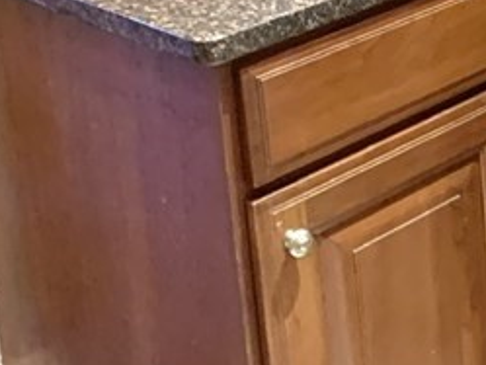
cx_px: 925
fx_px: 1503
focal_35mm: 107
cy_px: -271
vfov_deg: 12.7
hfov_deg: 15.3
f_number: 1.8
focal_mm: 4.25
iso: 250
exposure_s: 1/40
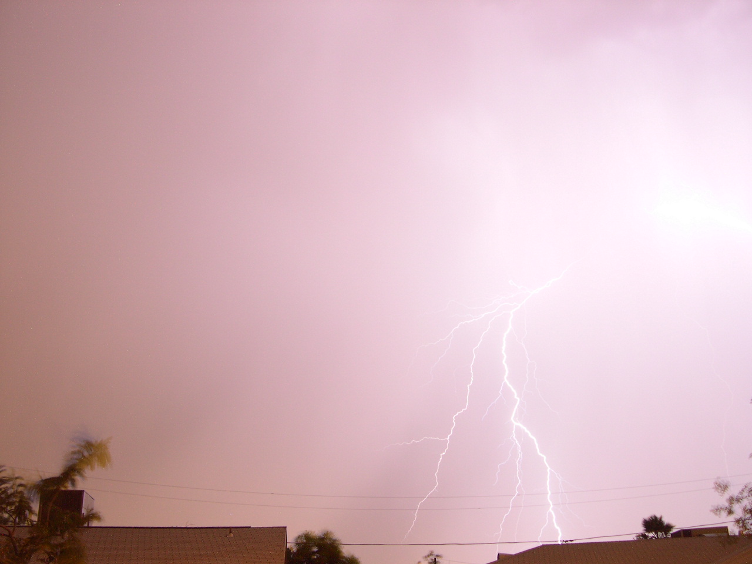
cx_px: 376
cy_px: 282
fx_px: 826
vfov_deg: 37.7
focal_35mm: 38
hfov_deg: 49.0
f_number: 2.8
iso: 100
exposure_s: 8
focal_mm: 8
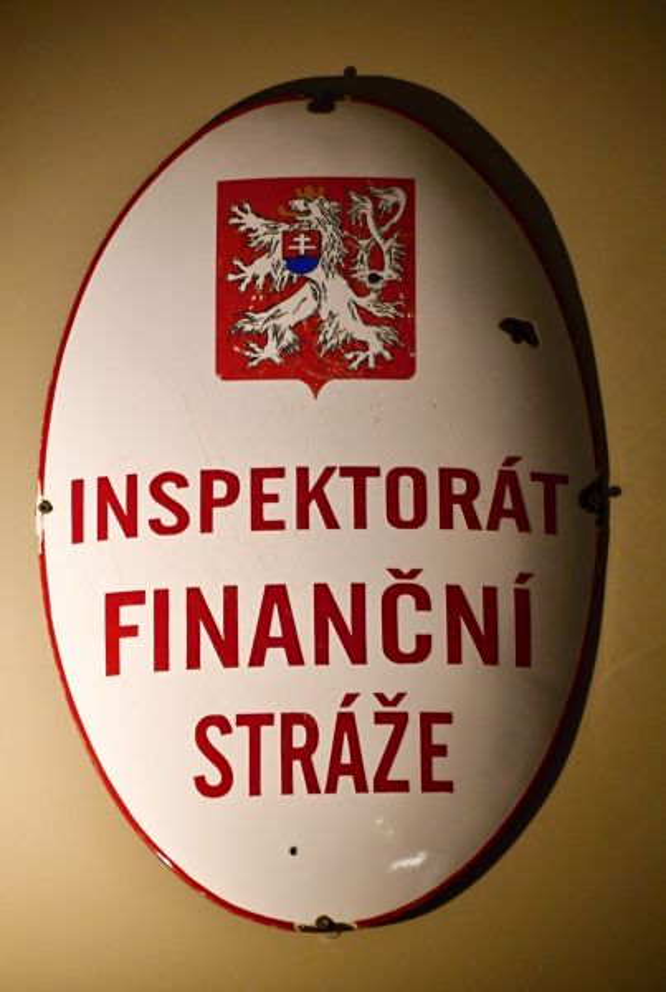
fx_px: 5162
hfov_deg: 7.4
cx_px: 333
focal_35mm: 187
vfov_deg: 11.0
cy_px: 496
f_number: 6
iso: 3200
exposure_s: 1/80
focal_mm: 125
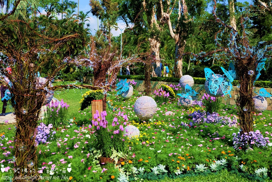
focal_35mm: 38
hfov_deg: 50.7
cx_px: 136
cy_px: 91
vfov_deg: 35.1
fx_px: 287
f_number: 5.6
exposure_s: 1/2500
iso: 800
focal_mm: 25.6
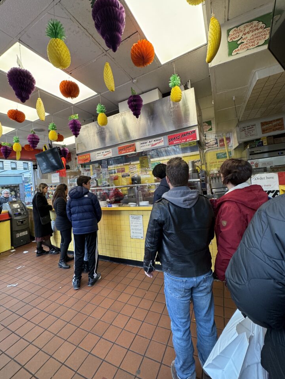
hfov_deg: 81.7
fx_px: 165
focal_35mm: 15
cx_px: 139
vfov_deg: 98.1
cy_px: 180
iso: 125
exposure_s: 1/120
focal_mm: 2.22
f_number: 2.2
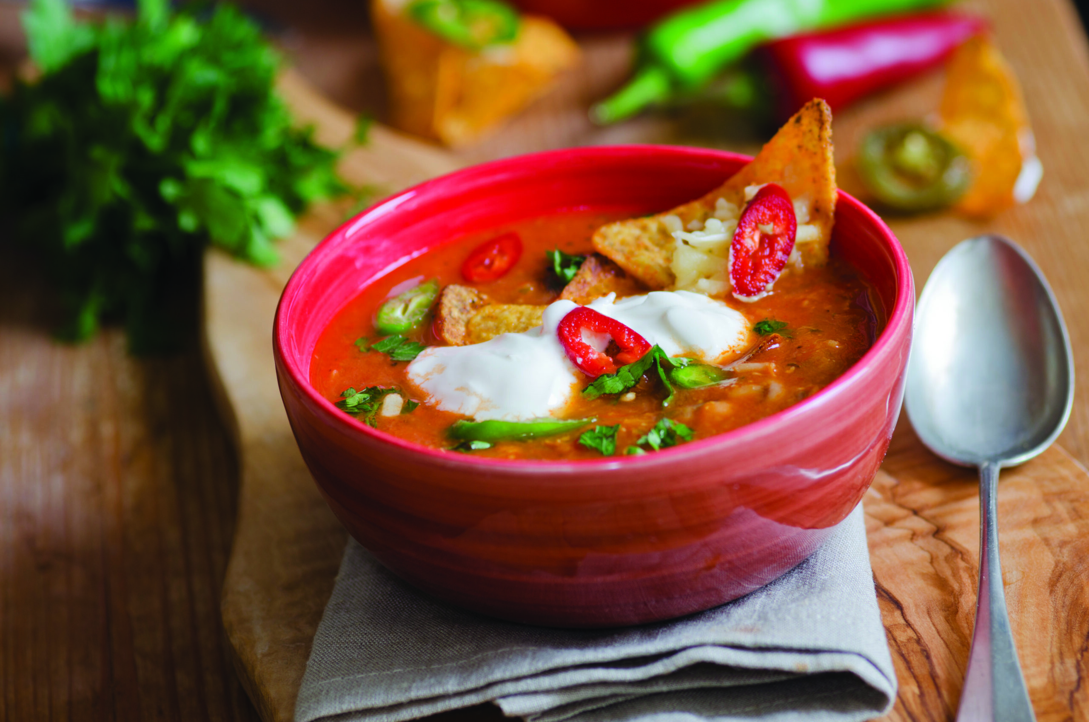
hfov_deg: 13.1
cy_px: 361
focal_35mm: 158
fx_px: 4755
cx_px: 544
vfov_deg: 8.7
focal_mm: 105
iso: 100
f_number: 3.5
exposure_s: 1/6
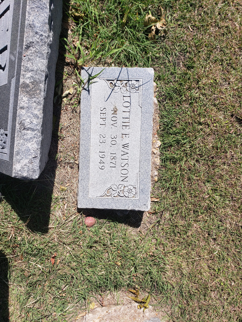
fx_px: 242
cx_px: 121
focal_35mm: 26
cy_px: 161
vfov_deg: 67.3
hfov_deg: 53.1
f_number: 2.4
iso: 50
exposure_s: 1/1319
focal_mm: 4.3
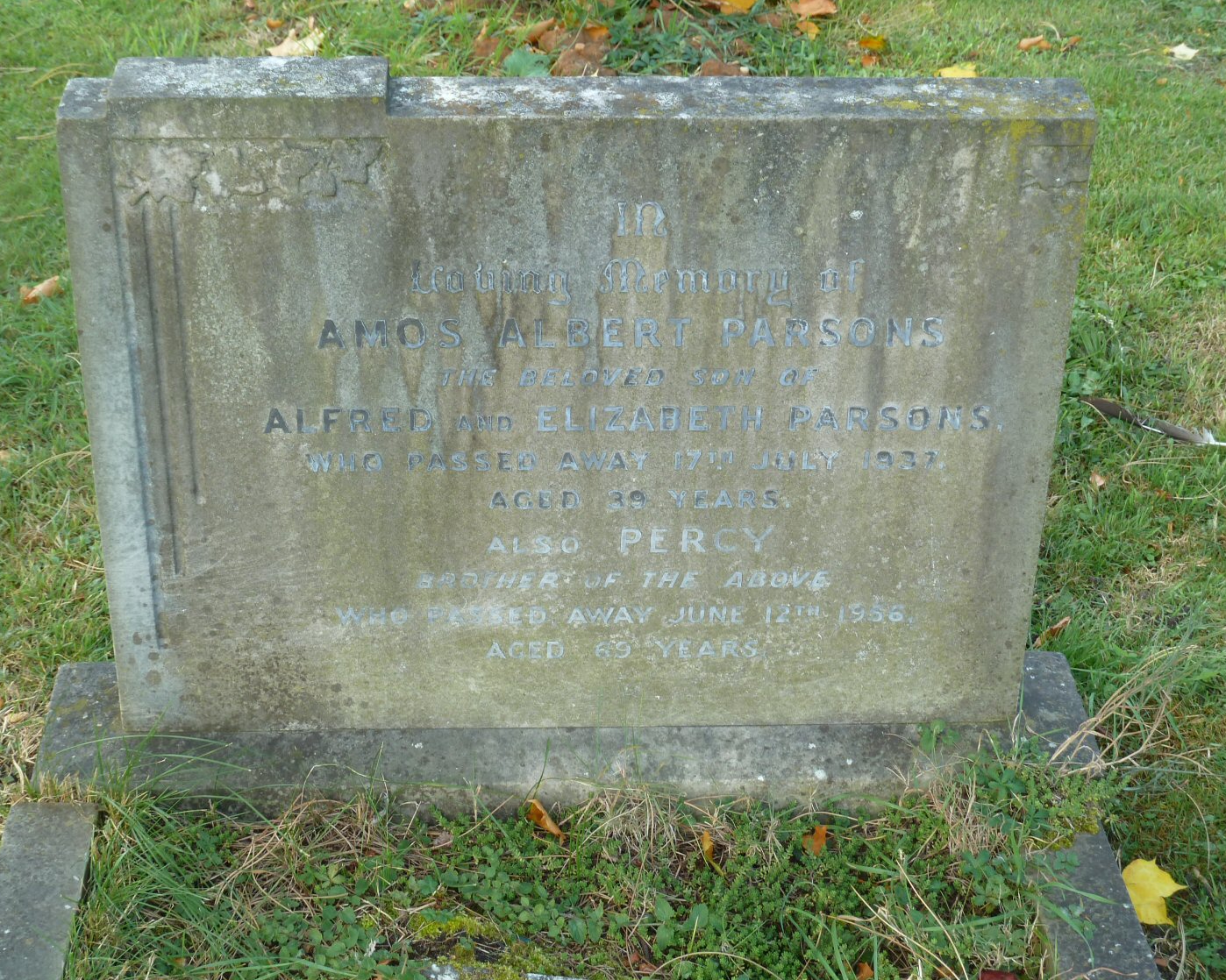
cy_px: 492
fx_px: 2394
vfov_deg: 23.1
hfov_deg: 28.7
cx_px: 574
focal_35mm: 66
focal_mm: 10.3
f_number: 4
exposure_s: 1/40
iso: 80
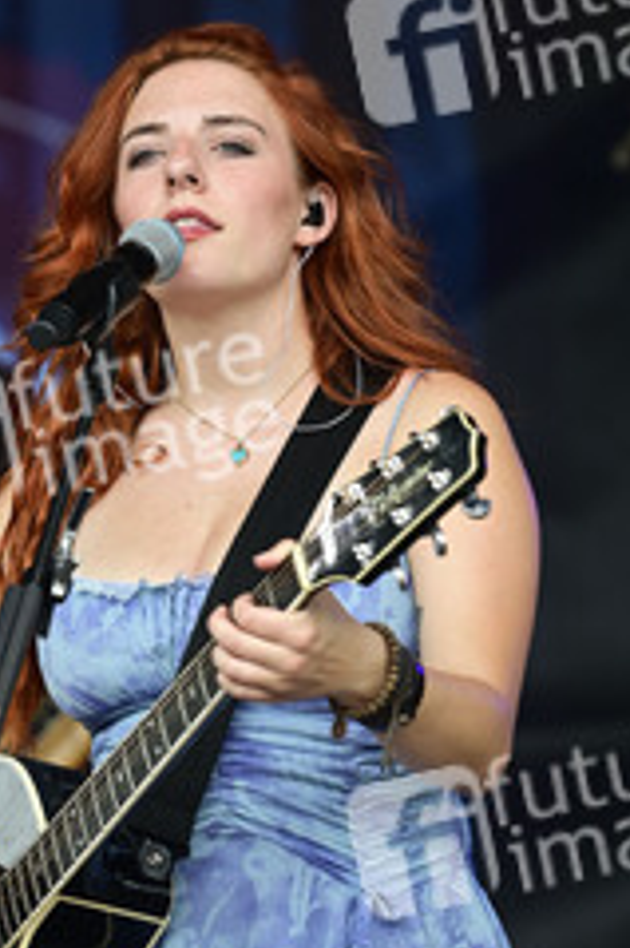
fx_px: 8359
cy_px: 627
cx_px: 190
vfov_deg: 6.5
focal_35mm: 318
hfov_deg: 4.3
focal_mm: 190
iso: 400
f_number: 2.8
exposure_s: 1/500
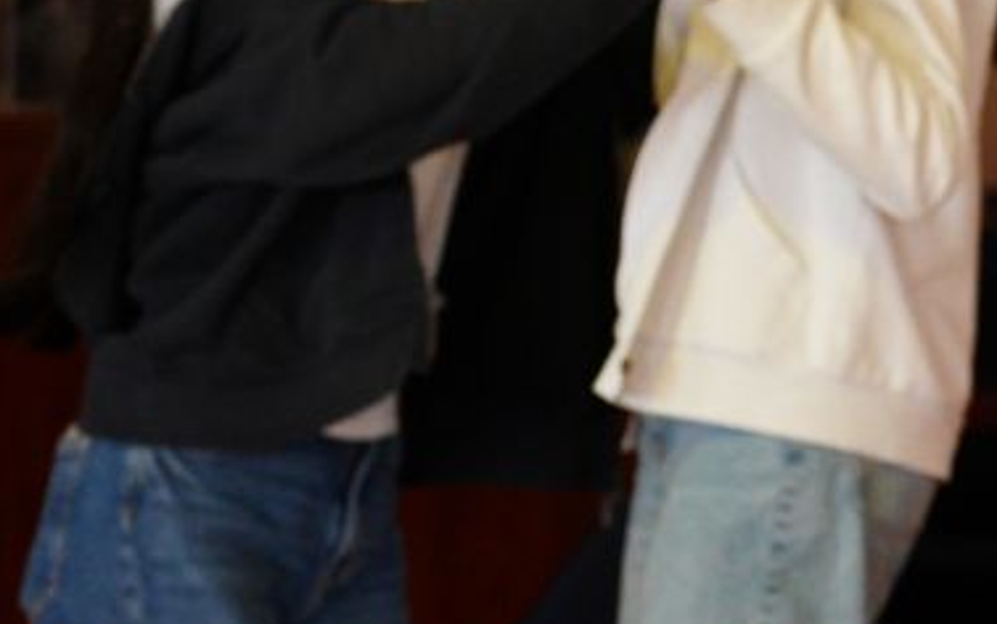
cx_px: 1767
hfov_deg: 6.4
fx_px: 8726
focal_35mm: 321
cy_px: 223
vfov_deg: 4.1
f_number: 2.8
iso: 1600
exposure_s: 1/250
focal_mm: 58
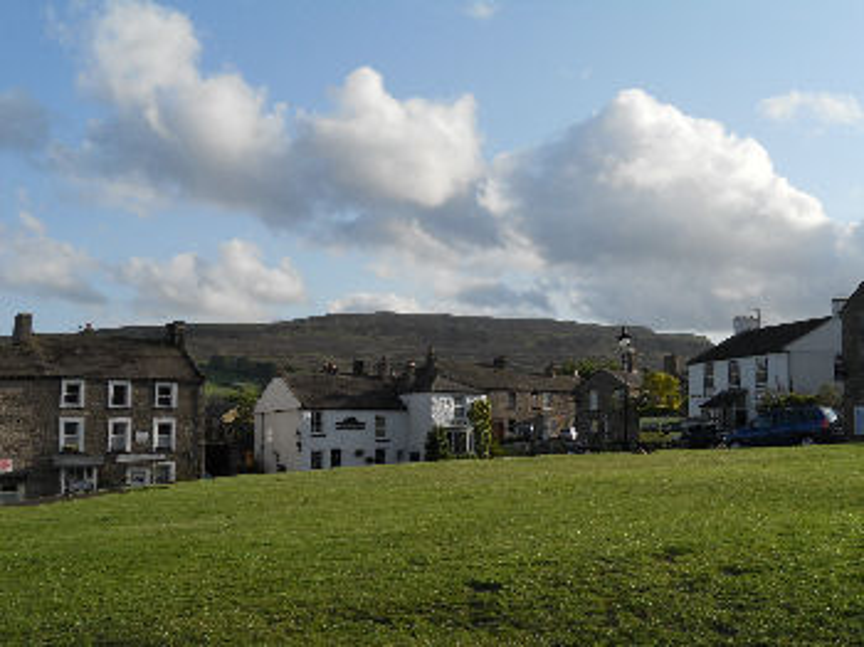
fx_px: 1147
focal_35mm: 46
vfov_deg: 31.5
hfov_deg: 41.3
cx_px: 432
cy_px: 324
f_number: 4.3
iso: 80
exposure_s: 1/640
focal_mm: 8.2
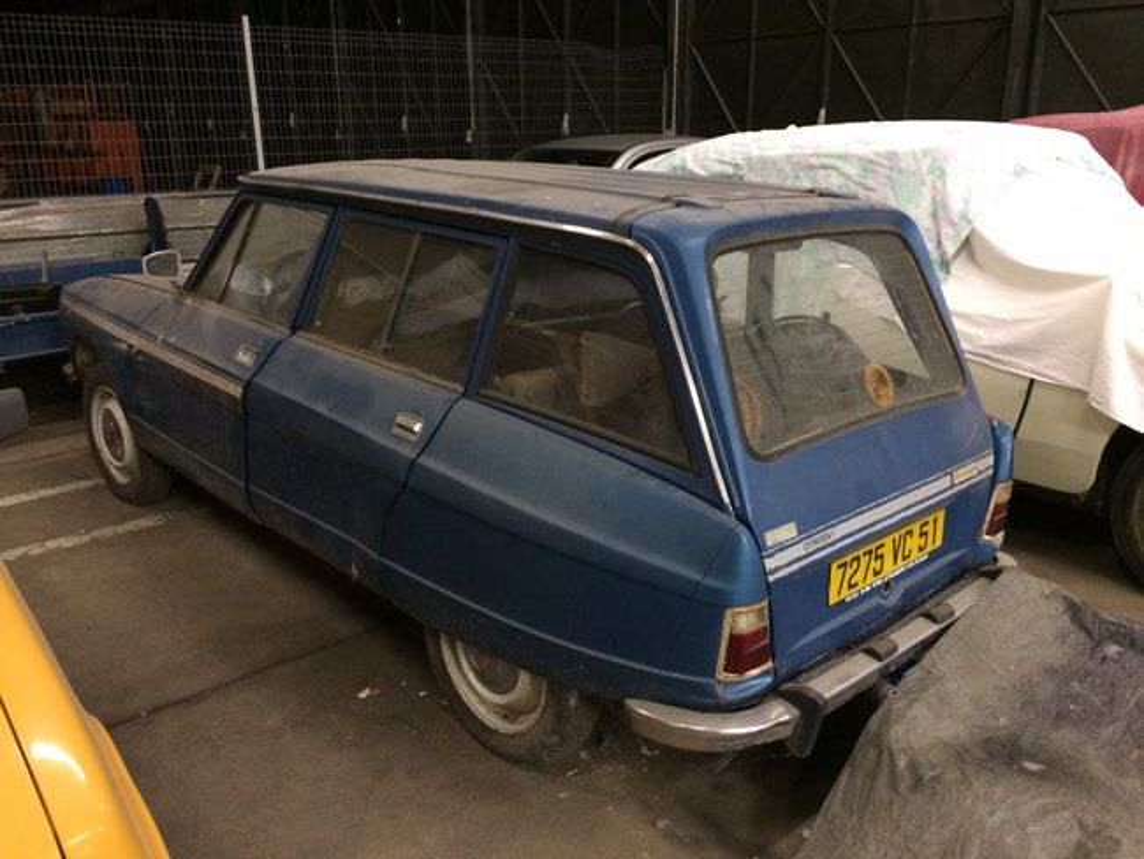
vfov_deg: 48.3
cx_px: 572
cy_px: 430
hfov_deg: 61.6
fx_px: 959
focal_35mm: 29
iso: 320
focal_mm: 4.15
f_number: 2.2
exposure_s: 1/17
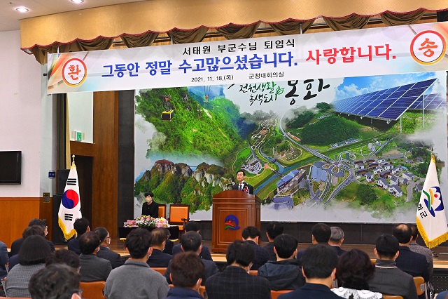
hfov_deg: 35.7
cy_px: 150
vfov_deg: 24.2
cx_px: 224
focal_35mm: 56
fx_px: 696
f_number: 4.5
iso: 3200
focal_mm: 56
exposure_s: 1/160
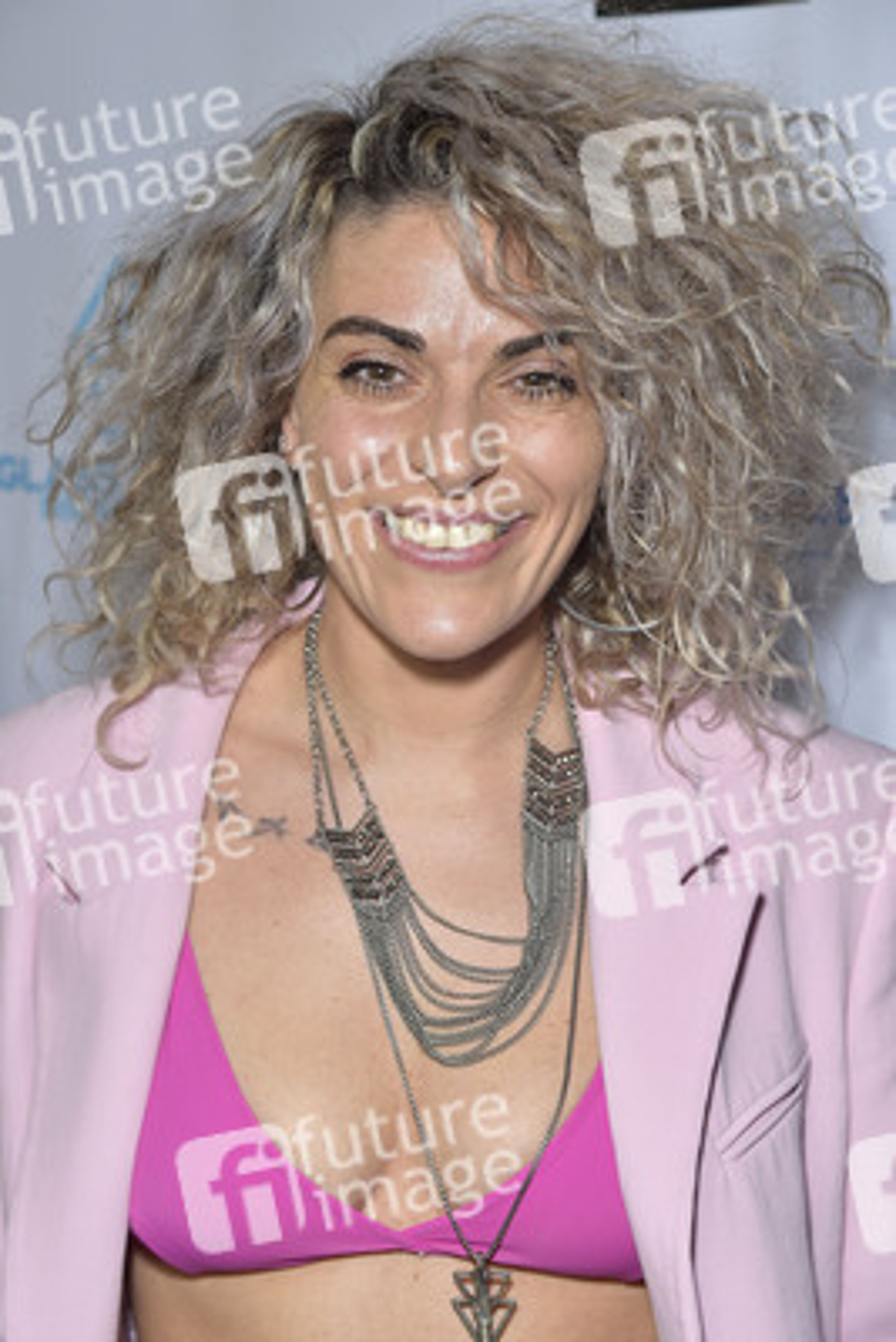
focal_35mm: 86
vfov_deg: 23.6
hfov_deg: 15.9
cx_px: 448
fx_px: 3208
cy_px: 671
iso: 1250
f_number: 6.3
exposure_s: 1/250
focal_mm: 86
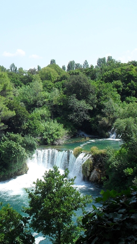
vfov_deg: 36.6
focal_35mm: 57
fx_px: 368
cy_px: 133
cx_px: 23
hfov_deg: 20.8
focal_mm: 6.3
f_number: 8.4
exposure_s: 1/125
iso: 100
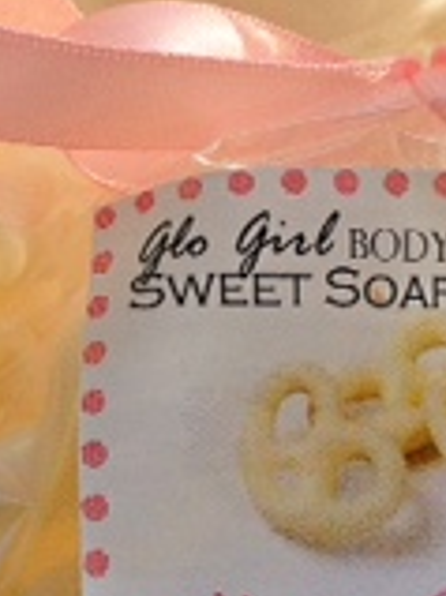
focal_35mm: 141
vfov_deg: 14.0
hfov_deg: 10.4
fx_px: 2425
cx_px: -64
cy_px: 214
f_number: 2.4
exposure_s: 1/120
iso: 80
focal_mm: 4.28
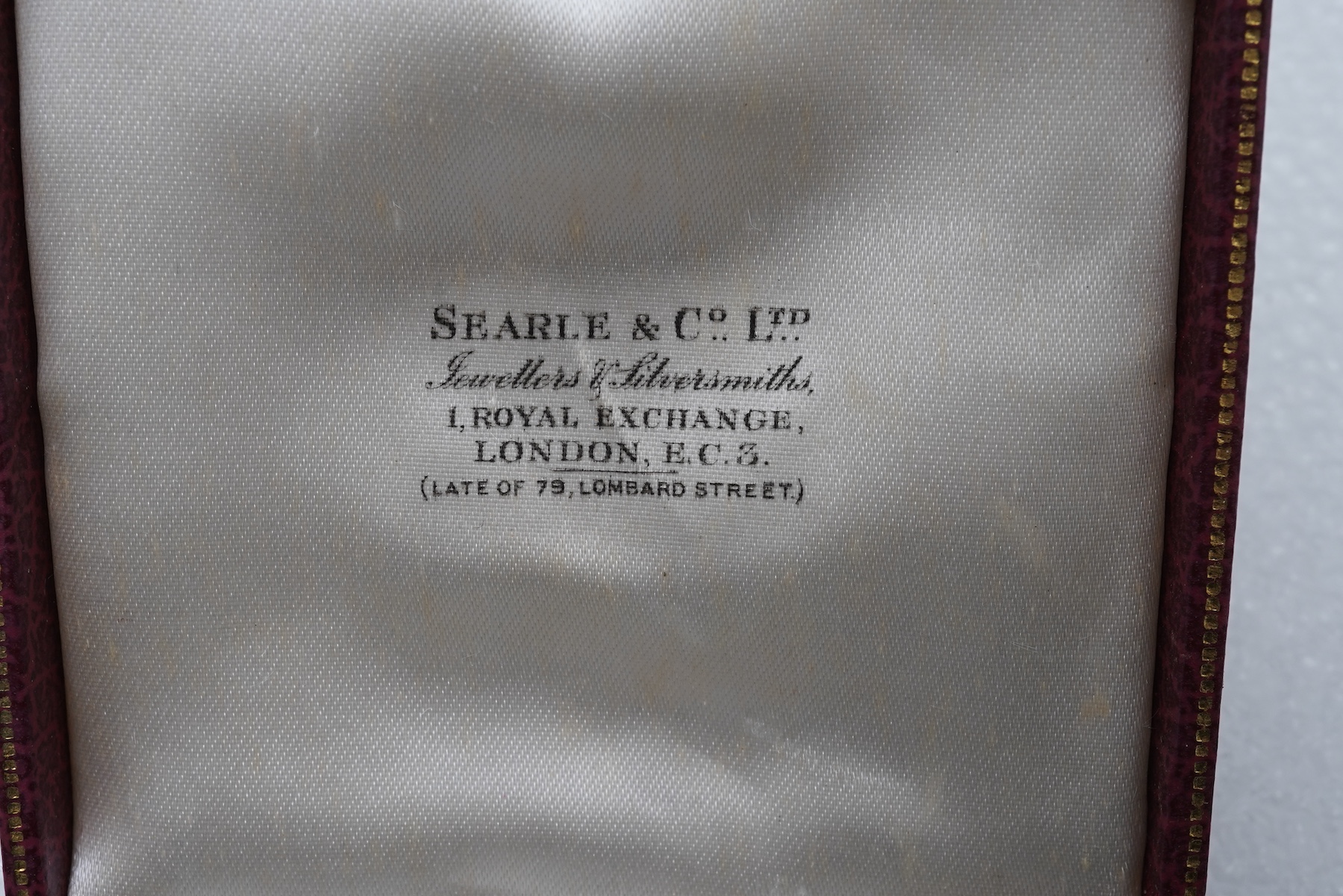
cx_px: 672
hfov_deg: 43.6
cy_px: 448
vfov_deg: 29.9
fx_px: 1679
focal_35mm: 45
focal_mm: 30
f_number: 20
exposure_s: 1/125
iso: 400
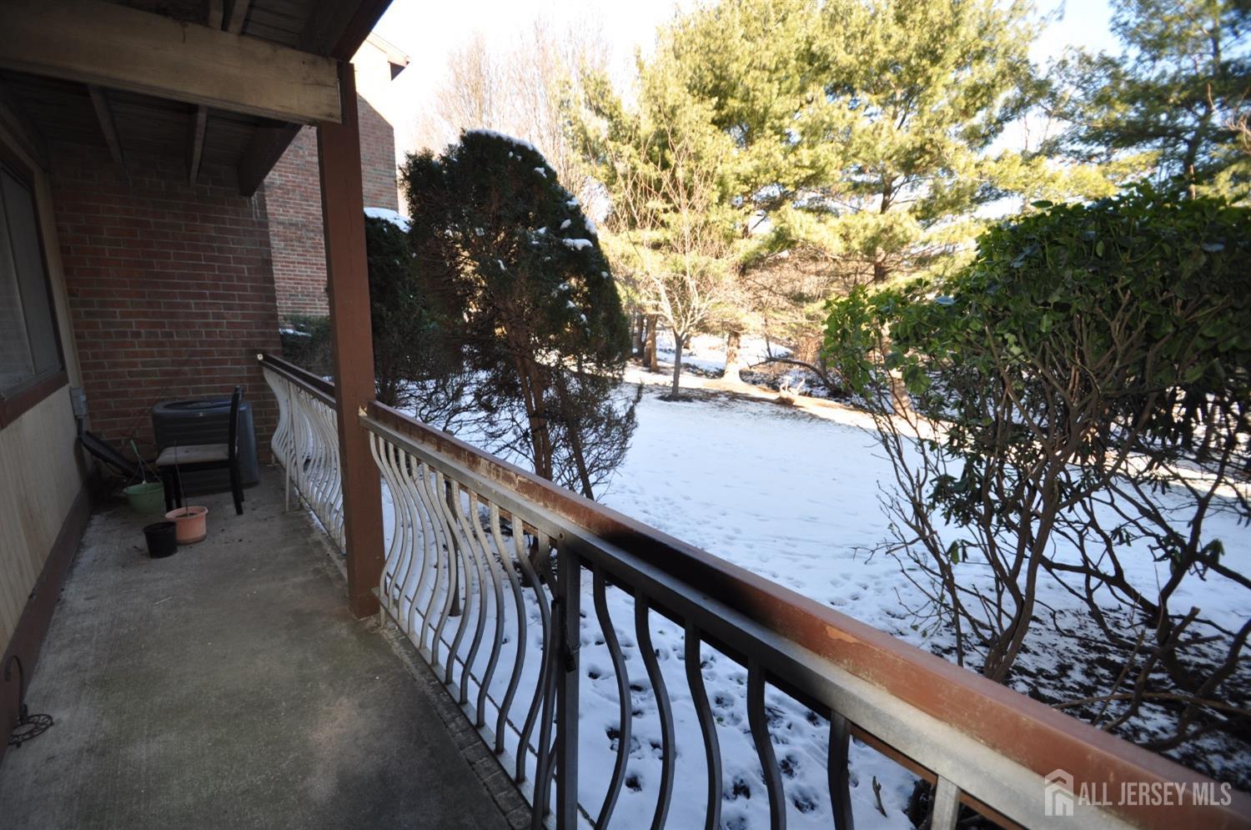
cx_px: 626
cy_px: 415
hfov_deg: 100.5
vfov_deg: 77.1
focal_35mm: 15
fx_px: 520
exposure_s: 1/200
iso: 200
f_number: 4
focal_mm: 10
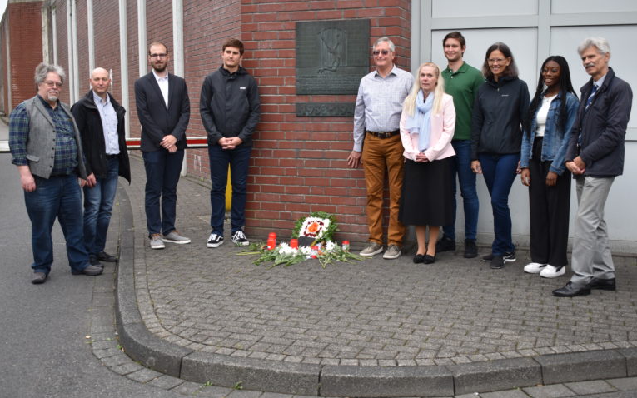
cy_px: 192
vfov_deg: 29.9
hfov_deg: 46.2
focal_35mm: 43
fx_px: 746
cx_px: 319
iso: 400
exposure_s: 1/250
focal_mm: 28
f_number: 5
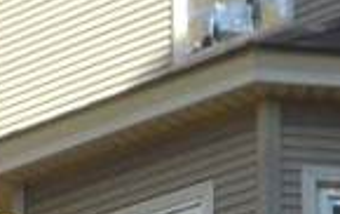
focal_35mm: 224
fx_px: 2078
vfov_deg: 5.8
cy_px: 395
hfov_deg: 9.4
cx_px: 152
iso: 125
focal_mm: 4.1
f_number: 3.3
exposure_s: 1/500
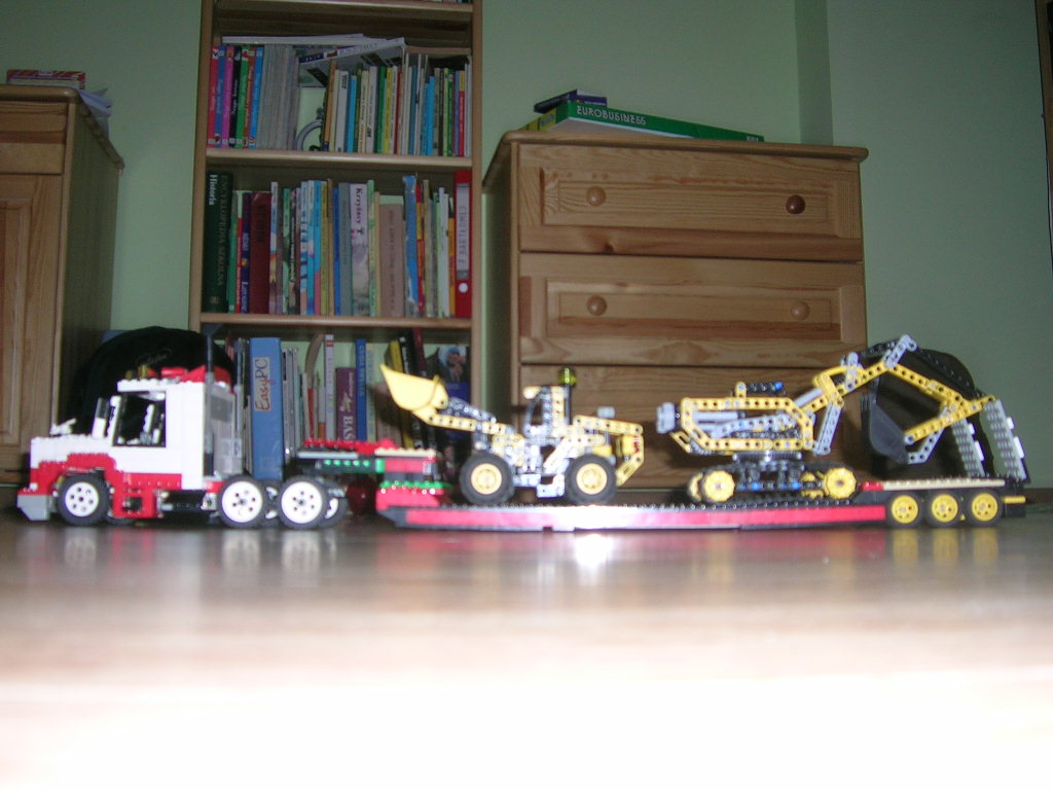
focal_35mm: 37
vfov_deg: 38.7
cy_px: 395
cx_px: 526
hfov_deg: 50.1
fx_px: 1126
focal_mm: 5.7
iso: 50
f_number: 2.8
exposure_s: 1/60.1
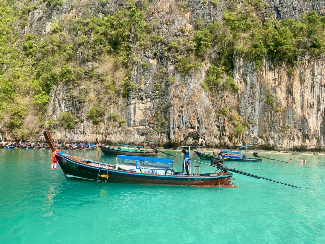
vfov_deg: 53.1
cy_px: 122
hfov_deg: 67.3
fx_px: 244
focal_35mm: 26
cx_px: 162
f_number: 1.8
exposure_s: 1/1330
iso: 32
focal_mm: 4.25
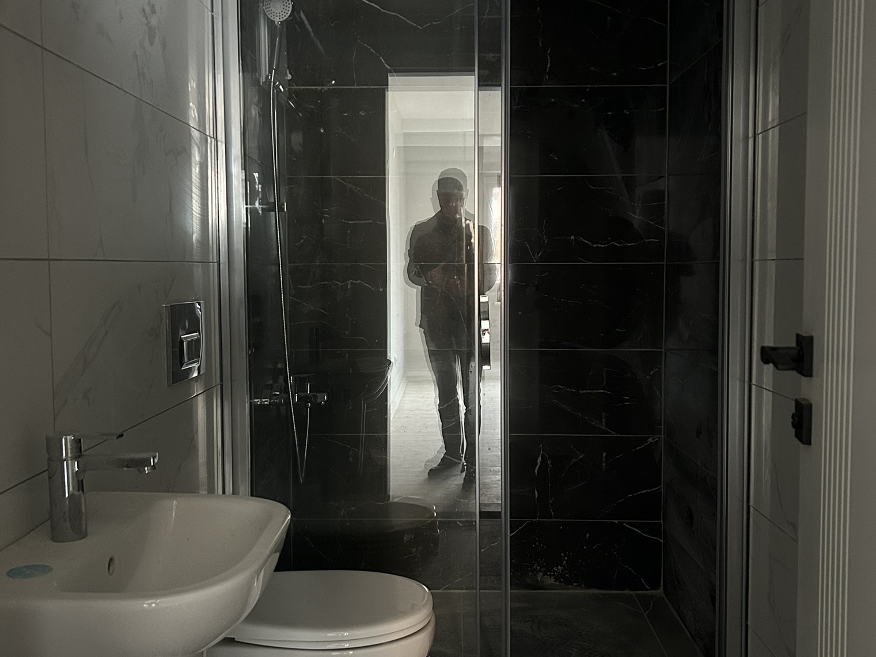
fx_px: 886
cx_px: 438
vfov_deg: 40.7
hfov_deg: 52.6
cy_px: 317
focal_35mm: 35
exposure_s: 1/32
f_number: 1.5
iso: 640
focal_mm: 5.7
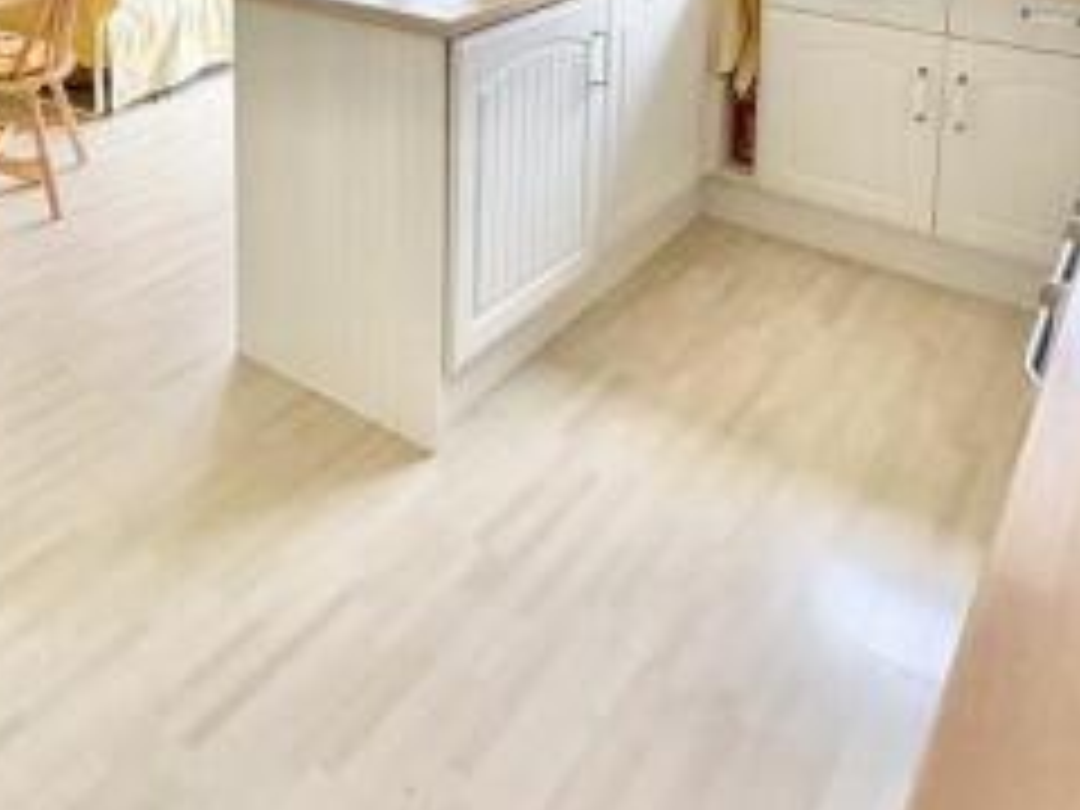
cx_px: 524
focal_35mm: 34
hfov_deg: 53.9
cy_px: -137
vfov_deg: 34.4
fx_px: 1061
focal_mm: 2.22
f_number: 2.2
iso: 250
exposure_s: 1/50
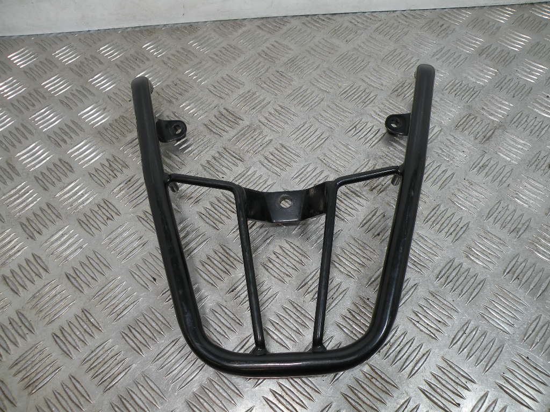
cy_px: 206
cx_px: 275
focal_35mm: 27
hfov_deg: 65.3
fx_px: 429
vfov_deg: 51.4
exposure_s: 1/76.6
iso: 64
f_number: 3.2
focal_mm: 4.7
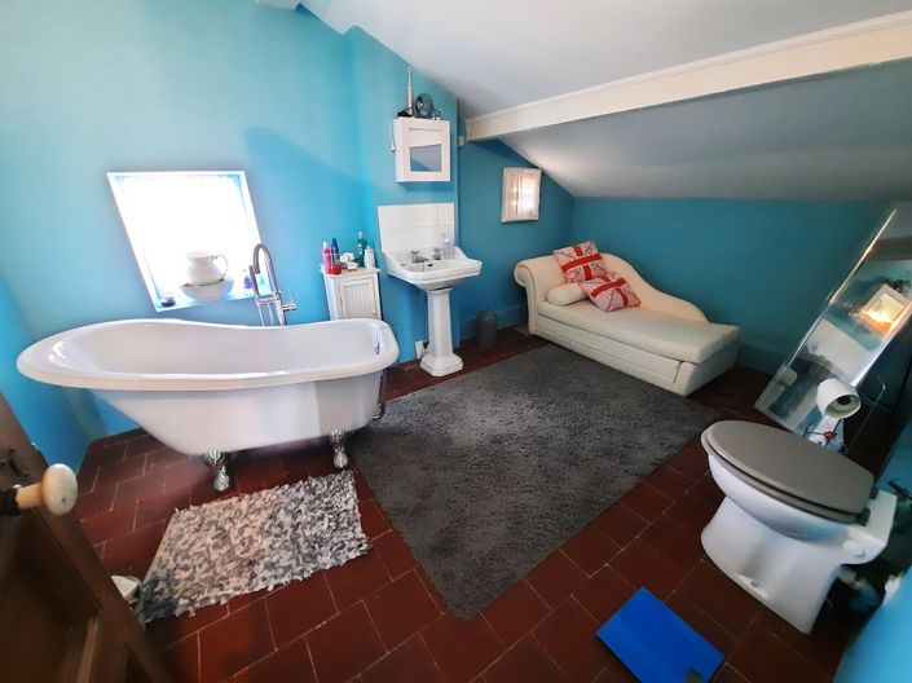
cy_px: 342
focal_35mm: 13
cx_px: 456
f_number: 2.2
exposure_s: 1/20
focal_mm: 1.74
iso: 640
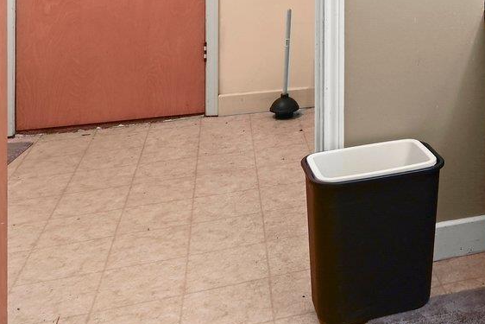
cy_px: -99
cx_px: 522
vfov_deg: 23.4
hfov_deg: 34.1
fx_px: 687
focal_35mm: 51
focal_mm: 14
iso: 200
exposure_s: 1.3
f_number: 10
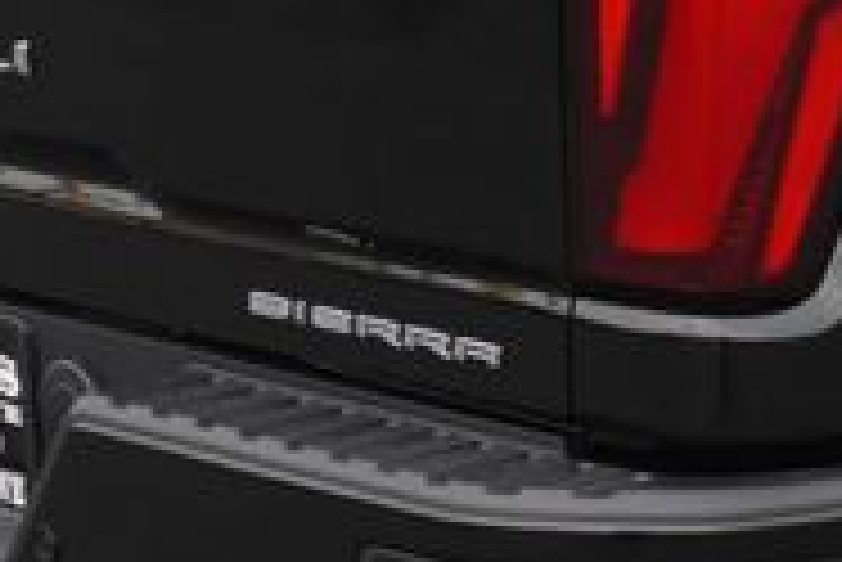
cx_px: 1171
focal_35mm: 173
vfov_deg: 8.0
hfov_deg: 11.5
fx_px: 4043
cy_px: 166
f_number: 4.5
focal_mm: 21
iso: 100
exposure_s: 1/80
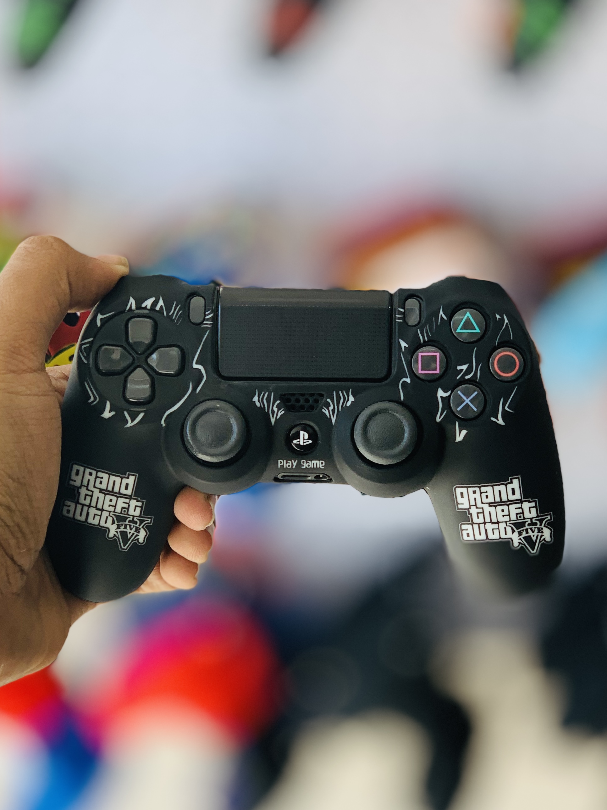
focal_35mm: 52
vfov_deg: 36.8
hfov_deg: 28.0
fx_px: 1216
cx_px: 304
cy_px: 405
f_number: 2.4
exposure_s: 1/122
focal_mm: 6
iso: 16
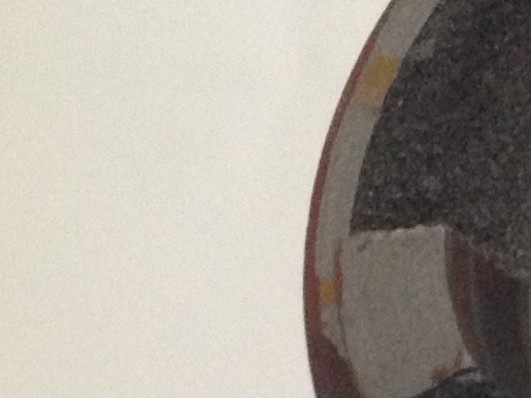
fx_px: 3405
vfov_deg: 6.4
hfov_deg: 8.7
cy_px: 931
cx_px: 760
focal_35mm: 222
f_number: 2.4
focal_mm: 4.28
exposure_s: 1/20
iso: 200
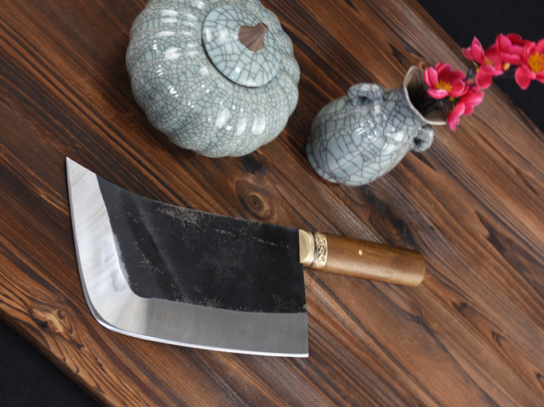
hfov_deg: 29.4
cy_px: 201
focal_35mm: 66
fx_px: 1037
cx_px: 242
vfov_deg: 22.2
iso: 100
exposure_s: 1/25
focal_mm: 40
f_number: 4.5
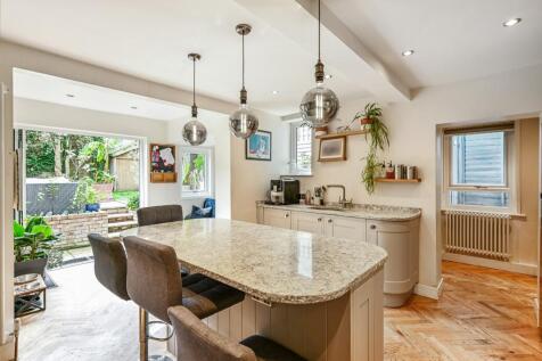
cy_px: 180
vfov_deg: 68.8
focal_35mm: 18
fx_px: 263
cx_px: 271
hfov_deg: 91.6
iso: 100
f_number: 9
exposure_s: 1/4
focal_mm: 17.5
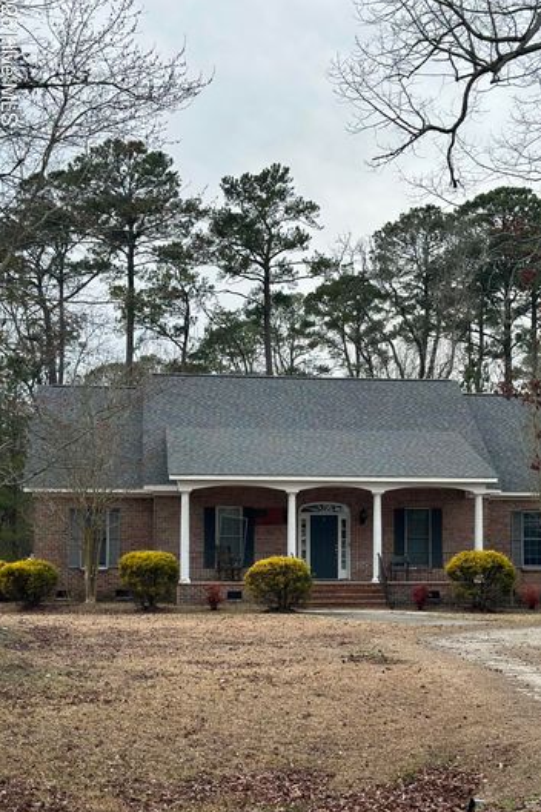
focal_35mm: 63
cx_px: 358
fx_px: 1420
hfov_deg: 21.5
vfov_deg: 31.8
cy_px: 474
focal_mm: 6.86
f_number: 1.78
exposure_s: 1/1953
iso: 80
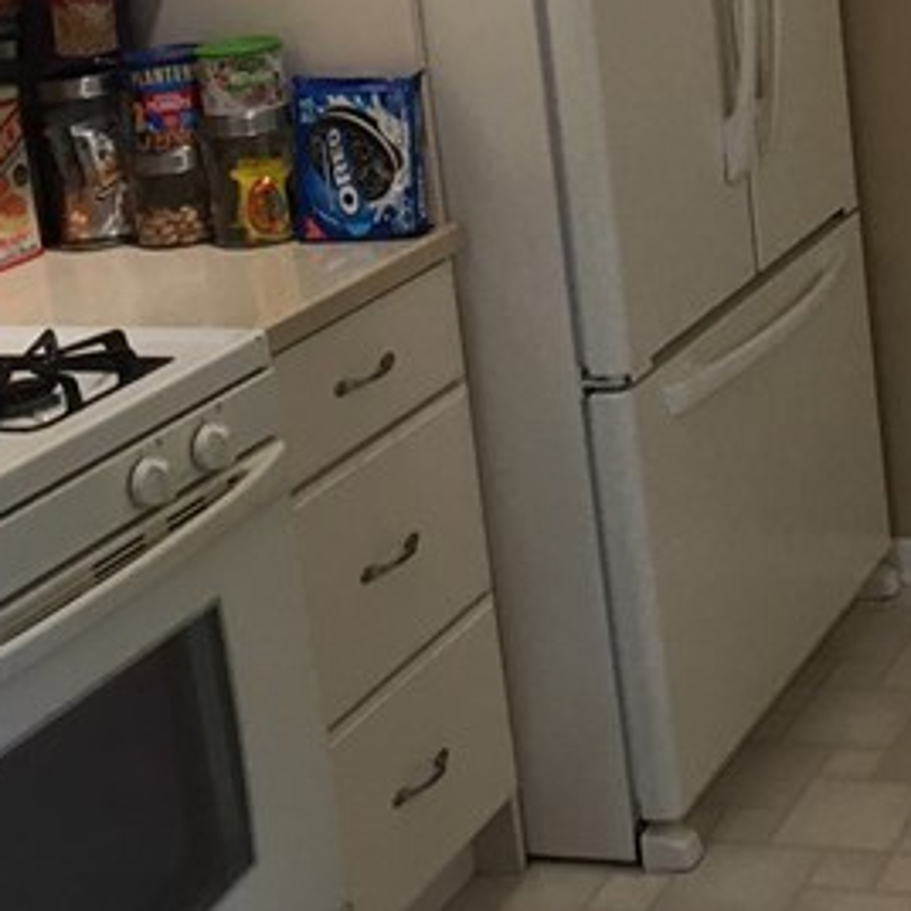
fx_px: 2918
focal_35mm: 98
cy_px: 44
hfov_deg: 16.7
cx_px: 1203
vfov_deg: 17.4
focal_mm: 4.15
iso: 25
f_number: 2.2
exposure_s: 1/30
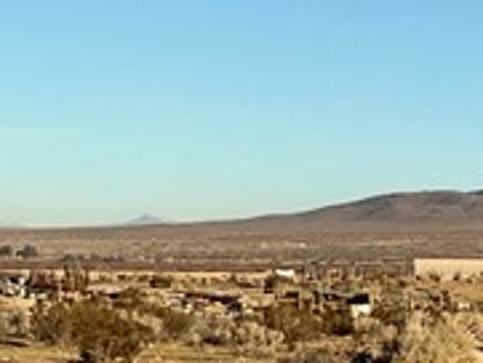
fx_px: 2290
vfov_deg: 9.0
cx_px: 1102
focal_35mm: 164
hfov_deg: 10.6
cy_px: 363
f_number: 1.8
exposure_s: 1/1912
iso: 16
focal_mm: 3
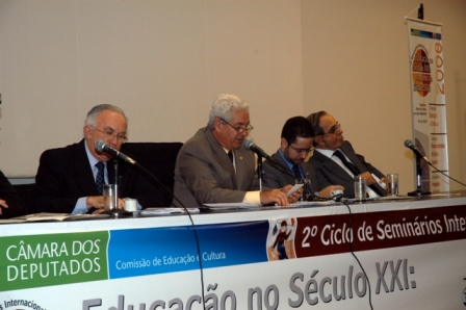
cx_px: 233
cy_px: 155
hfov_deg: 19.5
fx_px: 1358
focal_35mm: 105
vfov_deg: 13.0
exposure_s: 1/60
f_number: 5.6
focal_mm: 70
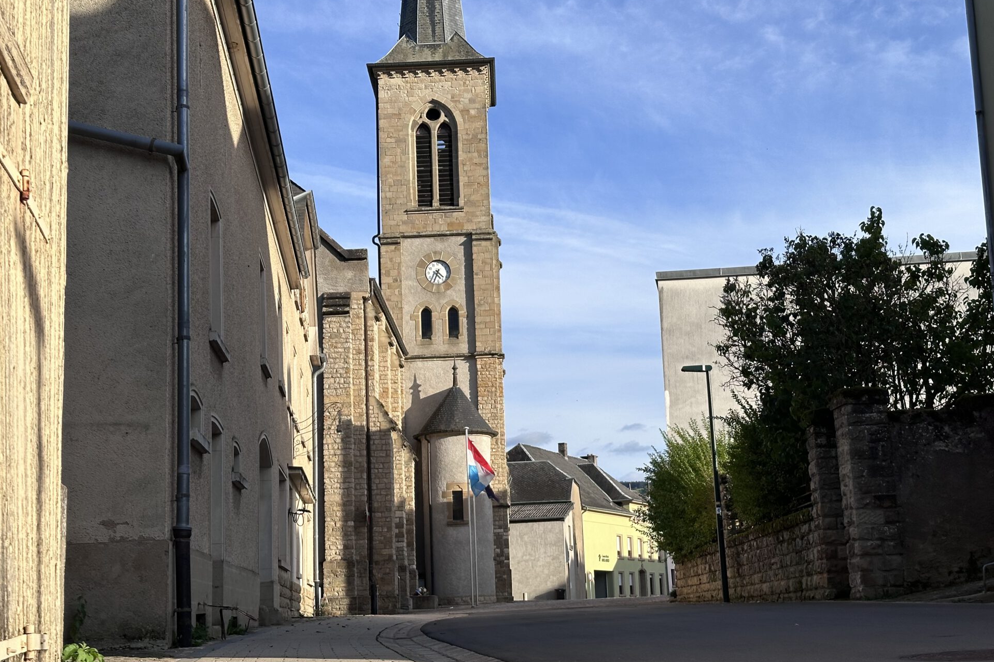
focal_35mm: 50
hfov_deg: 39.6
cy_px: 350
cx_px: 497
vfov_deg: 27.0
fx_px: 1380
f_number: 1.78
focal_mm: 6.86
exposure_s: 1/2890
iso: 64
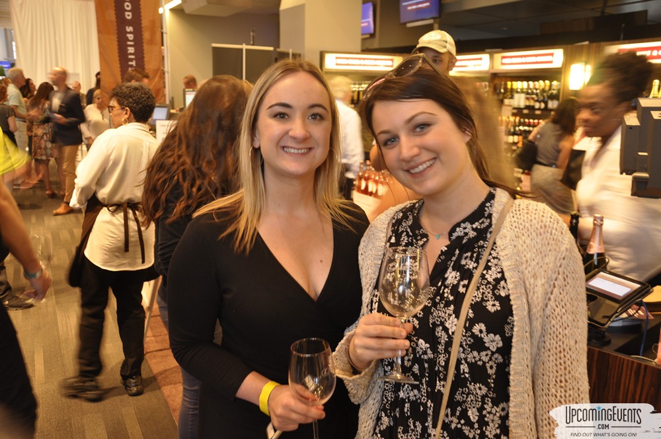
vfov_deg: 36.8
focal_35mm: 36
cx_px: 330
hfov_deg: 53.2
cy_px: 220
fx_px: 660
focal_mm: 24
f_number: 5
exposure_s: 1/6
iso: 400
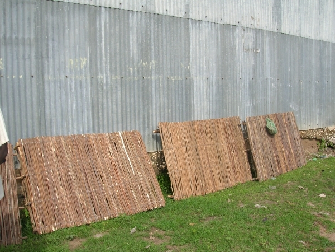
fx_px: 329
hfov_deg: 54.0
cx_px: 168
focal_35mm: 34
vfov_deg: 41.8
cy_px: 126
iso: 50
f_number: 4.9
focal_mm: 5.7
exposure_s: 1/286
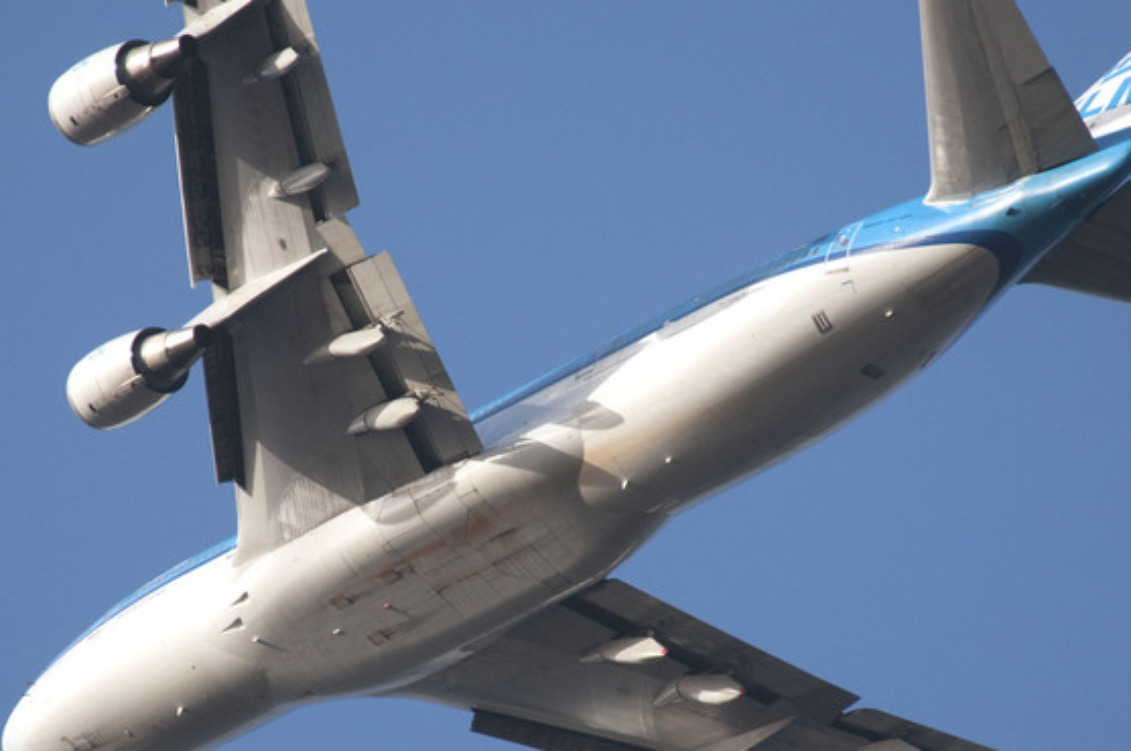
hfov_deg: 2.4
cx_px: 605
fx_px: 27049
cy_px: 476
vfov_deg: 1.6
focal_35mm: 862
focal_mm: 400
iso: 400
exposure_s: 1/1600
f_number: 5.6
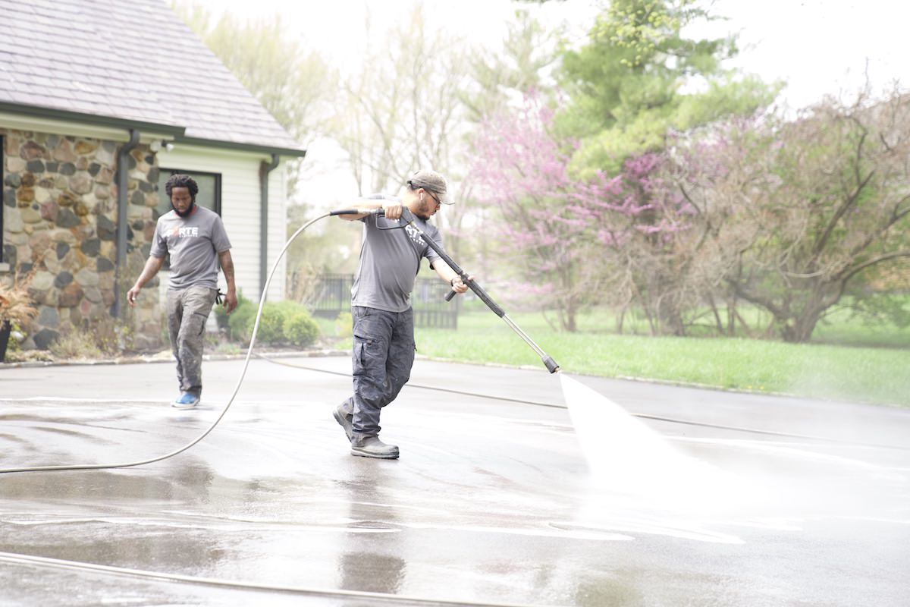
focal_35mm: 70
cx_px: 455
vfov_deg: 19.5
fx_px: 1769
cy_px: 304
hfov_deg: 28.8
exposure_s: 1/125
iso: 64
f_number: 2.8
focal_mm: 70
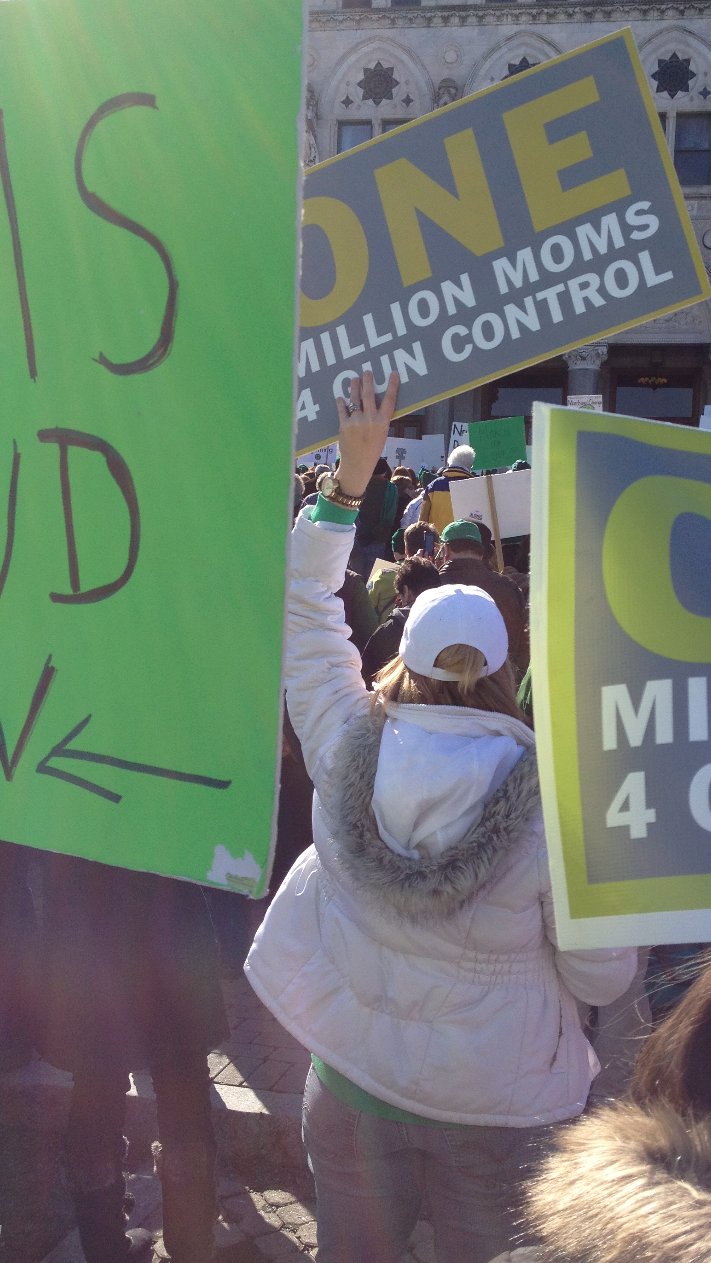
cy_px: 611
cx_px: 455
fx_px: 1407
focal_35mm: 42
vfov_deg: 48.3
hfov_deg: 28.2
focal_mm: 4.28
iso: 64
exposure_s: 1/1453
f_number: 2.4
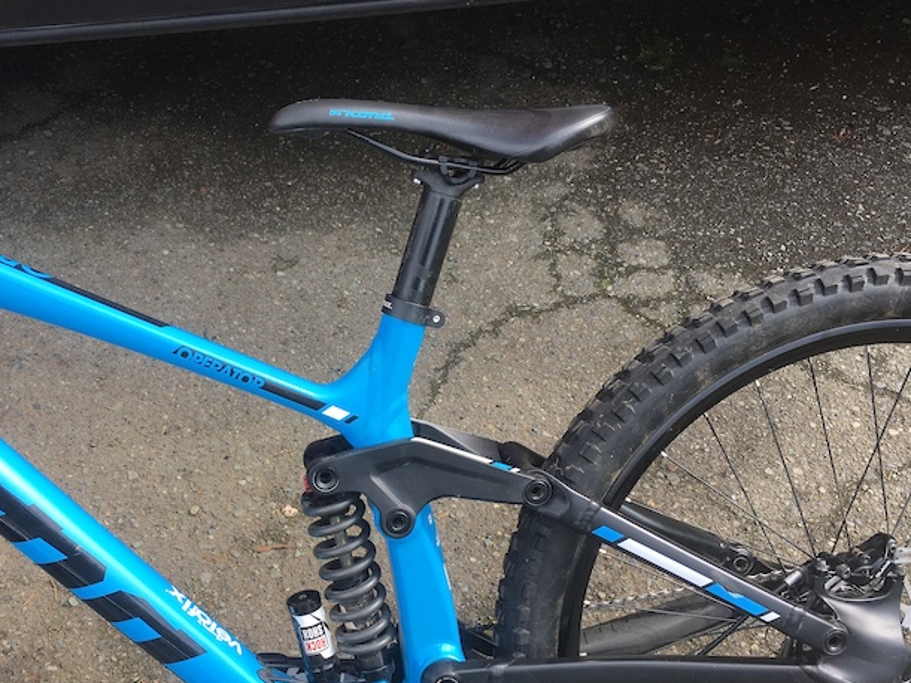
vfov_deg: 37.5
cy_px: 419
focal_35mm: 38
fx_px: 1000
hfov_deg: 48.8
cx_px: 376
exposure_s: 1/377
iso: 25
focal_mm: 4.15
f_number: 2.2
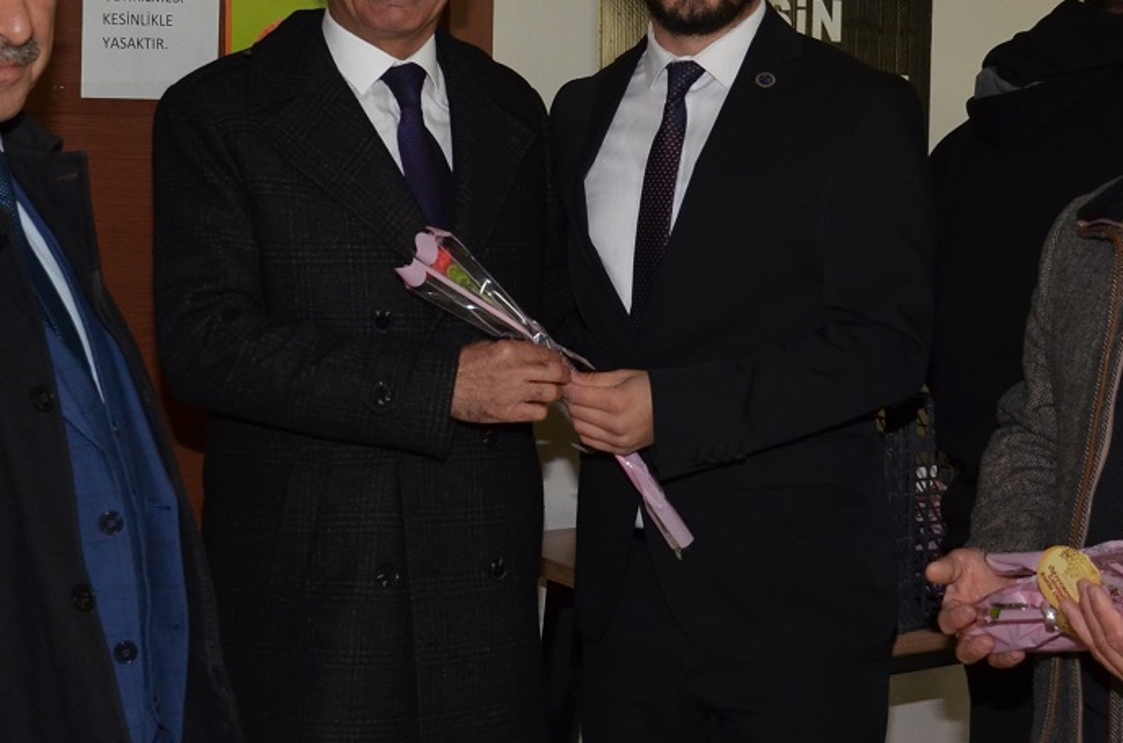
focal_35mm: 72
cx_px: 514
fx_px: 2240
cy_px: 236
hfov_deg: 28.1
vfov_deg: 18.8
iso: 800
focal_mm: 22
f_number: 4
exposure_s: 1/60
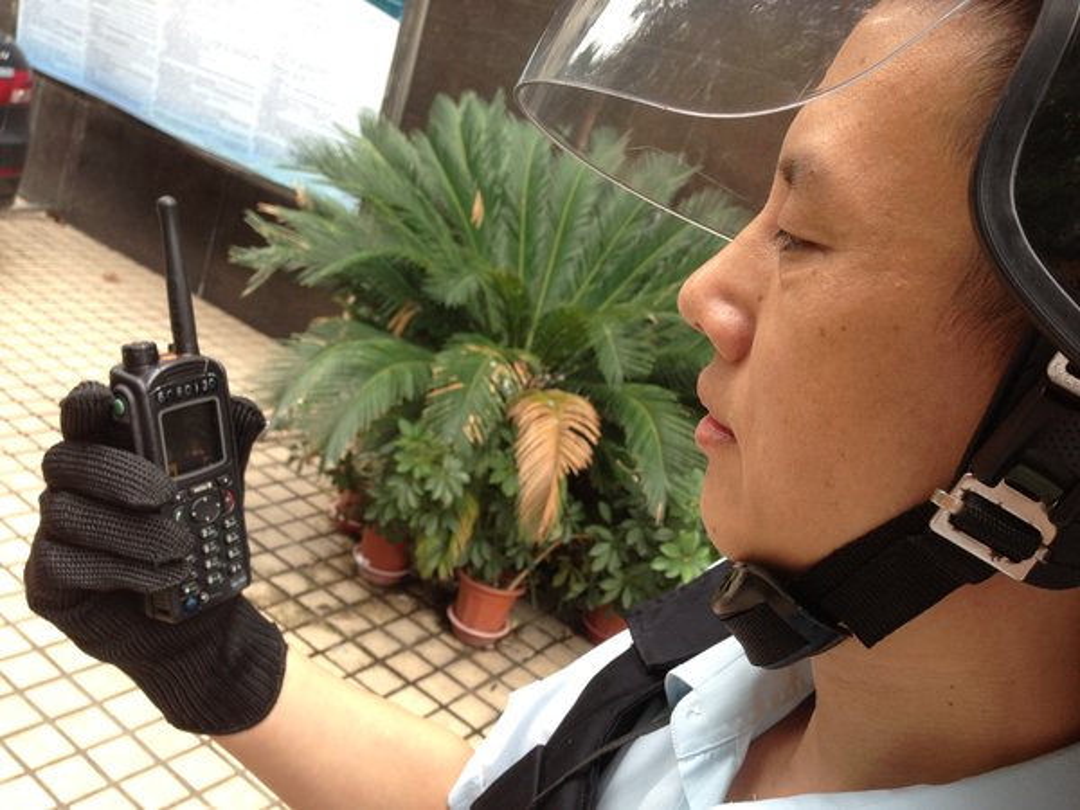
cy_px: 405
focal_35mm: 33
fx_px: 1030
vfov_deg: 42.9
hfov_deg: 55.4
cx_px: 540
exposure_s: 1/133
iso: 50
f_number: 2.4
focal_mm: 4.13
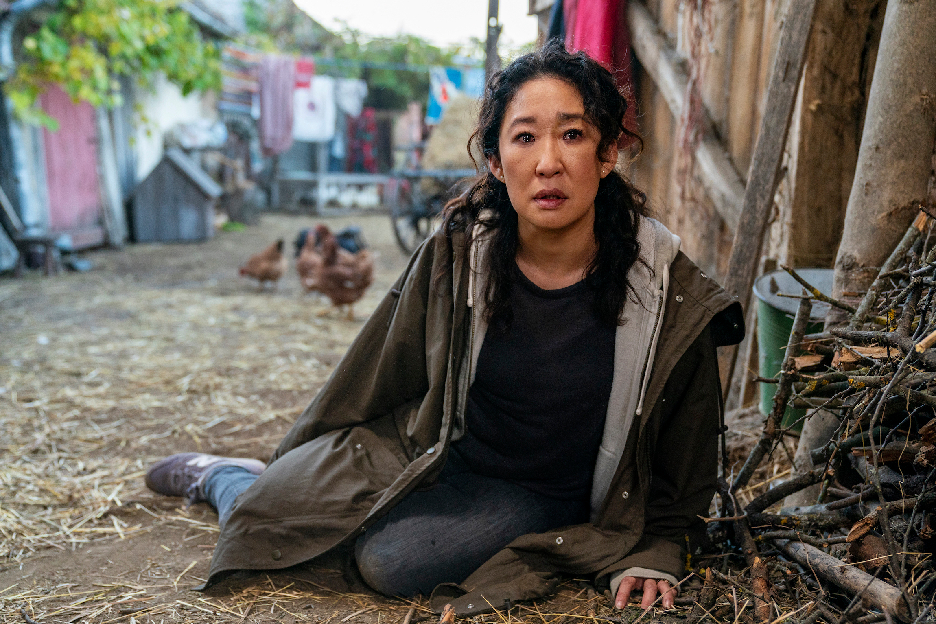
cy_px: 312
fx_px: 988
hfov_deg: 50.7
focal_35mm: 38
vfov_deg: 35.0
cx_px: 468
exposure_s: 1/400
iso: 1600
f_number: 2.8
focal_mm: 38
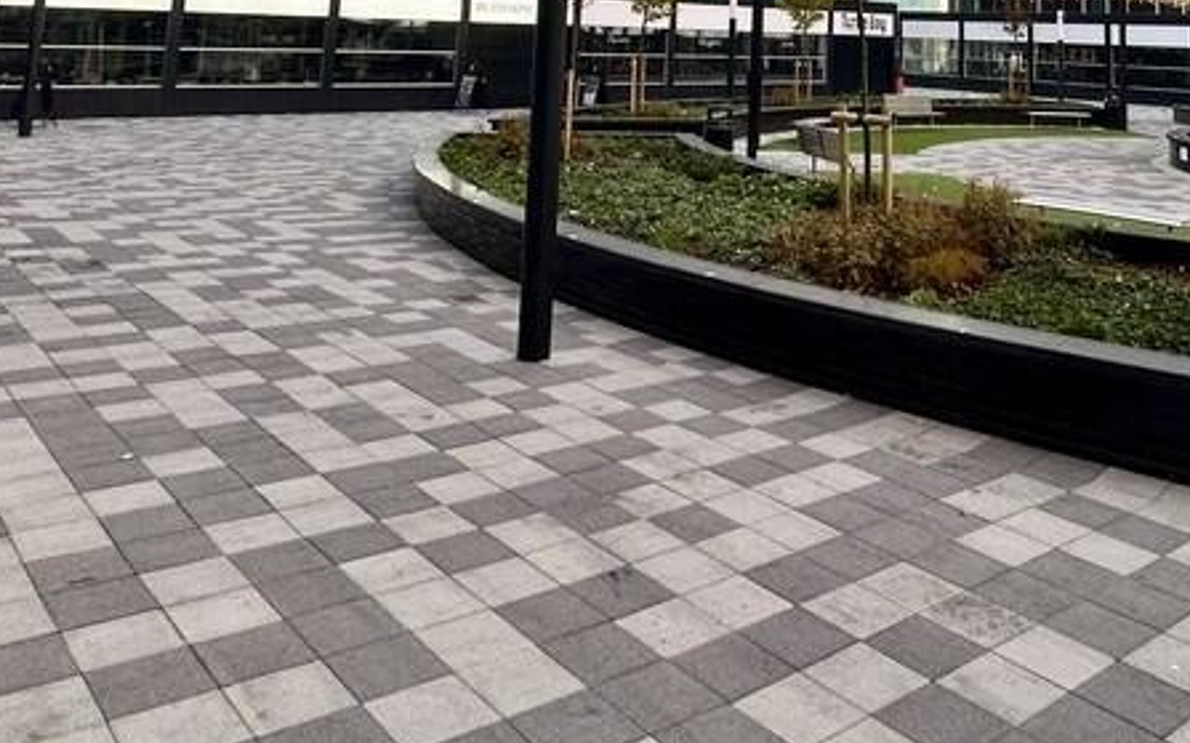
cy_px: -123
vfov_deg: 31.8
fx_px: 1102
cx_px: 708
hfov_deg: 56.3
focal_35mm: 34
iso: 64
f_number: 2.2
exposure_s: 1/100
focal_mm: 2.22
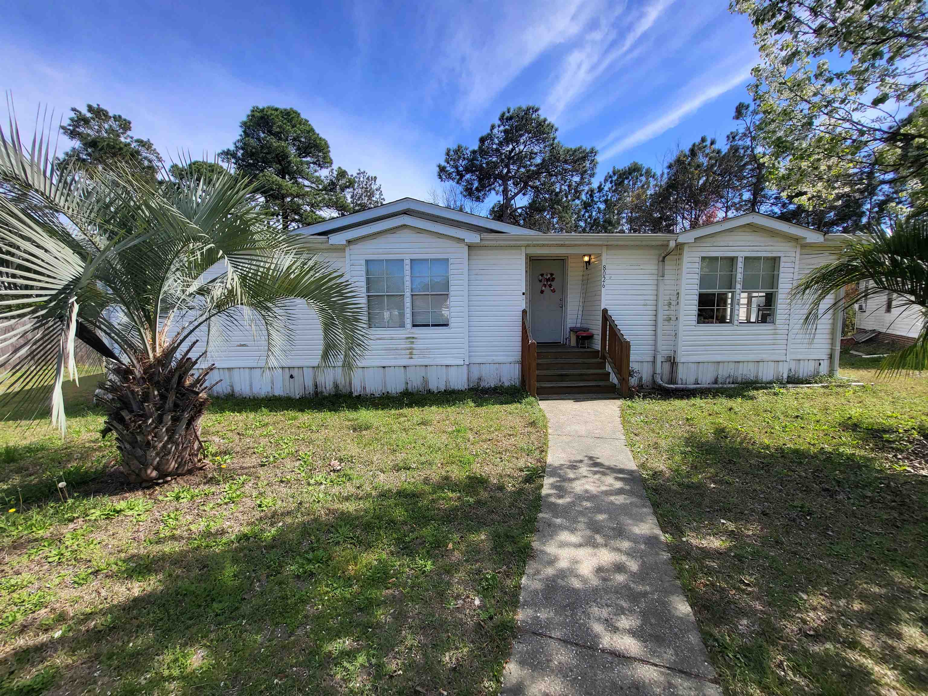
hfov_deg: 106.2
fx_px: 349
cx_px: 464
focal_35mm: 13
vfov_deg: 89.9
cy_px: 348
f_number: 2.2
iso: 32
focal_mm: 1.74
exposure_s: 1/711
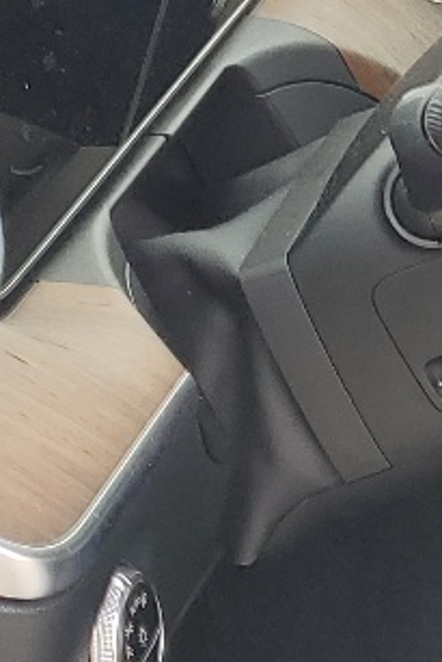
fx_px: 2594
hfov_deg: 8.7
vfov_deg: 14.5
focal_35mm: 141
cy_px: 470
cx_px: 1115
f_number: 1.5
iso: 50
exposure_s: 1/345
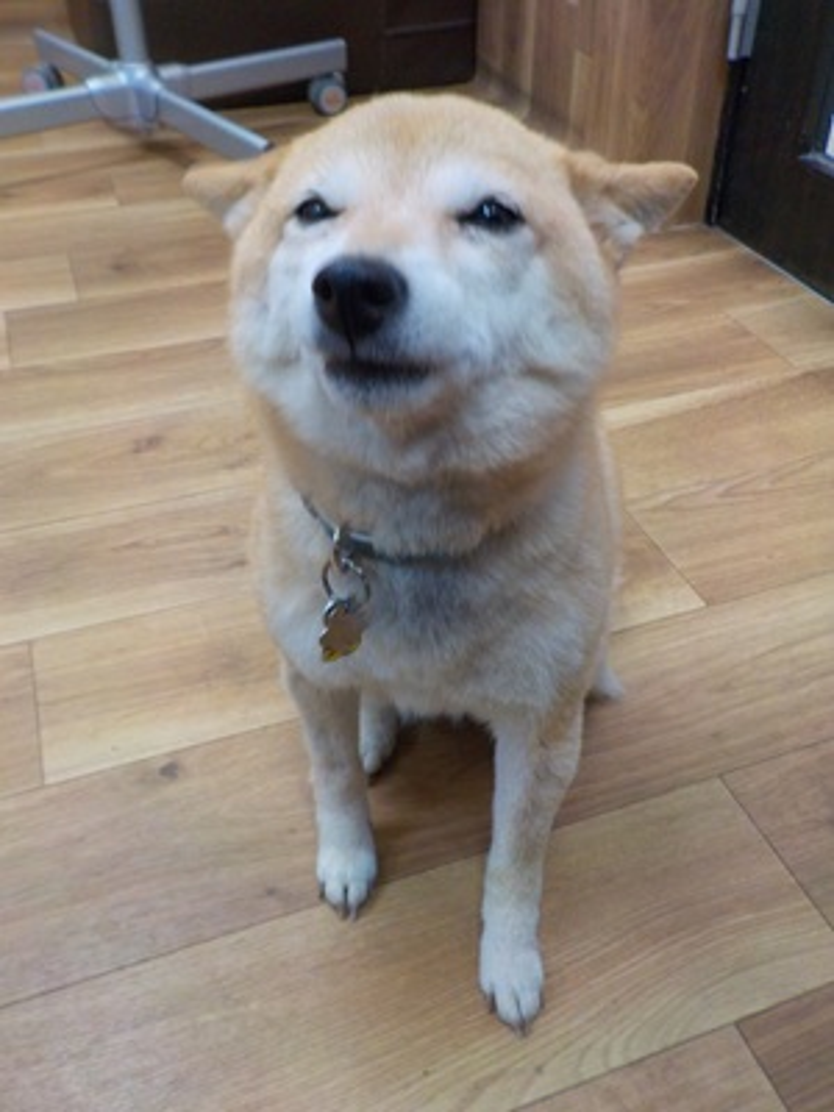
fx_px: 964
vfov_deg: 60.0
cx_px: 417
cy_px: 556
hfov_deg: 46.8
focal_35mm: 30
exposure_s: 1/30
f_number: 3.3
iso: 250
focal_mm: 4.1
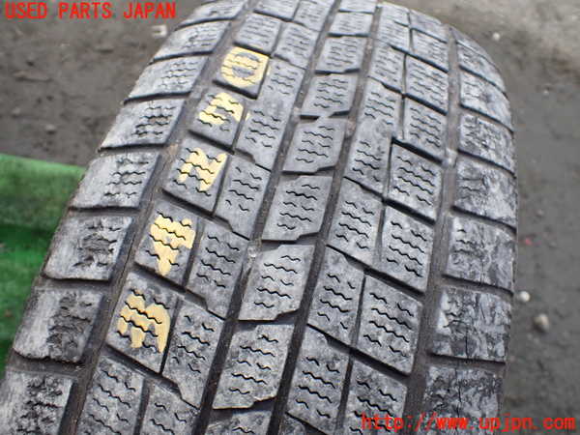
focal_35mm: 30
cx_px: 290
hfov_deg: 60.0
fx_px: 503
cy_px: 218
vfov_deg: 46.8
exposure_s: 1/125
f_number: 2.3
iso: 200
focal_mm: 5.4
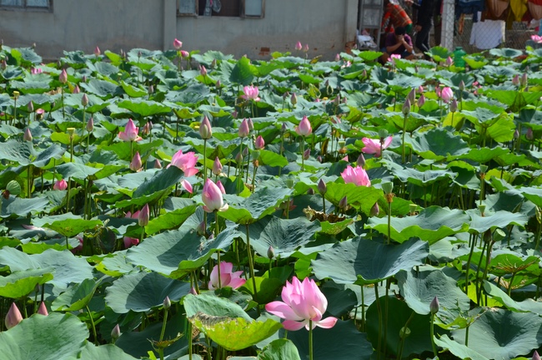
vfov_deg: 13.0
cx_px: 271
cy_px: 180
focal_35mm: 105
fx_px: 1578
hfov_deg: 19.5
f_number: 10
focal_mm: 70
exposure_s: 1/400
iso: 320
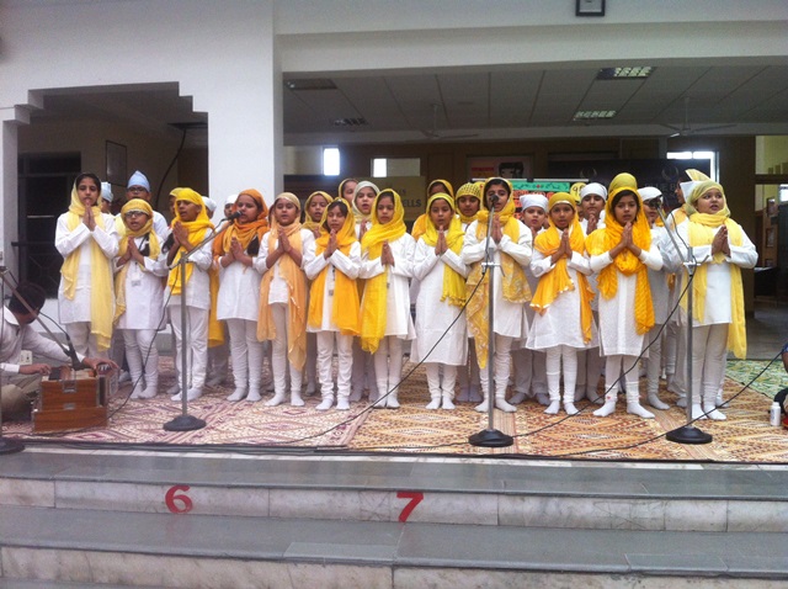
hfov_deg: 52.7
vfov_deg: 40.6
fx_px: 796
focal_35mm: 35
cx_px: 394
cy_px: 294
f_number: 2.8
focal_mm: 3.85
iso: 125
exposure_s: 1/120
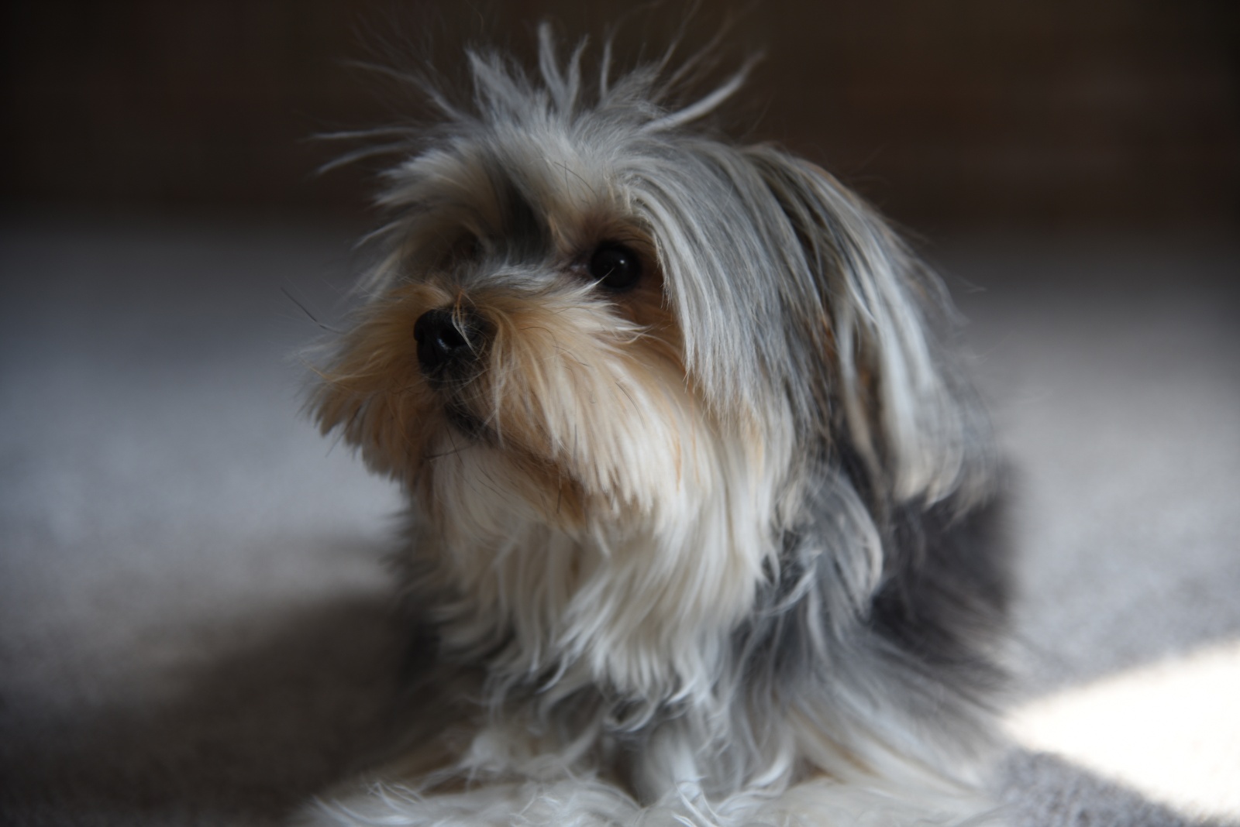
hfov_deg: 23.9
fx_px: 2929
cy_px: 414
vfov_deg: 16.1
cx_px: 620
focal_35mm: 85
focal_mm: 85
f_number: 4
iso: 100
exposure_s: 1/50
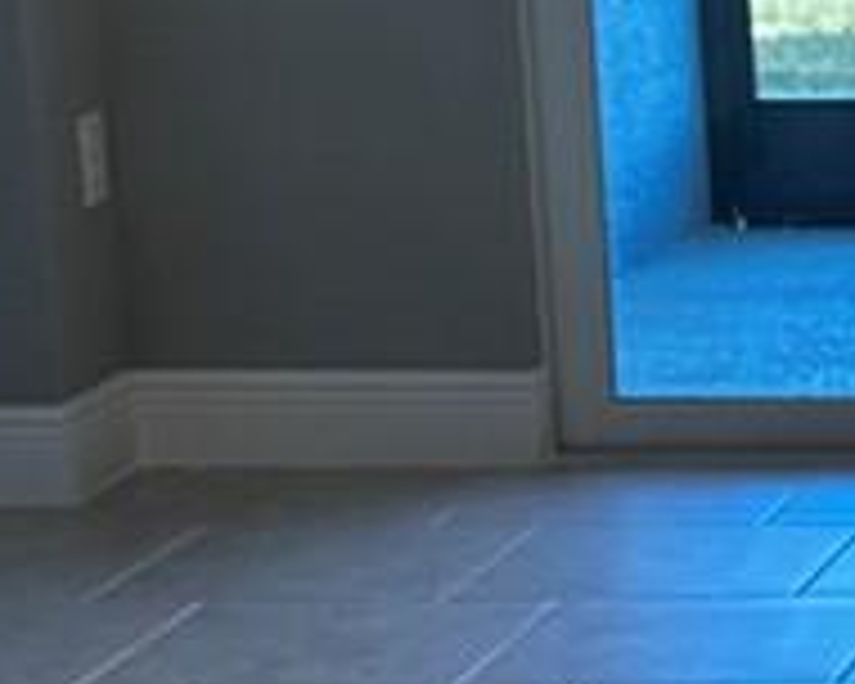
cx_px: 1791
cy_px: 423
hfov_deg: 9.1
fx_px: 4985
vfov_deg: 7.8
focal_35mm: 197
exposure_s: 1/162
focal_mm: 6.86
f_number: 1.78
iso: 100
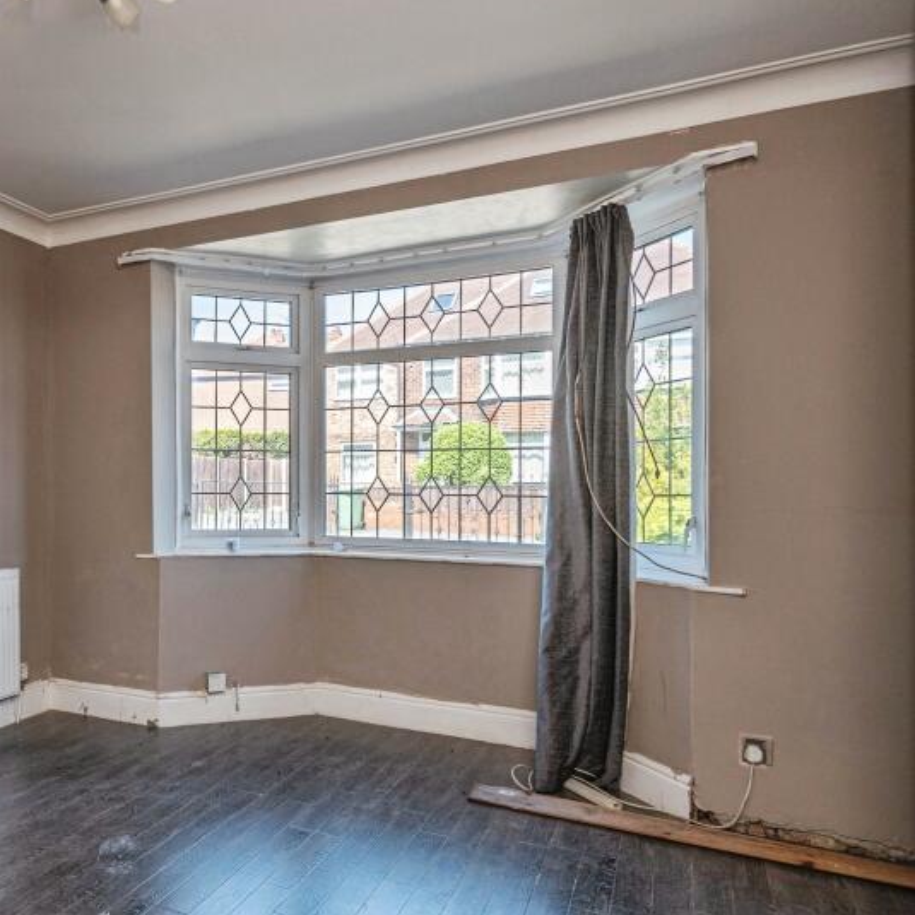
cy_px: 487
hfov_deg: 57.9
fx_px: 778
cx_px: 233
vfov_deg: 60.9
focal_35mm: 26
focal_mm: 16
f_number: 8
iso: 320
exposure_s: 1/80
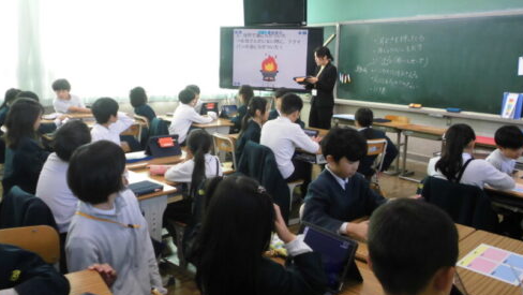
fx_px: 402
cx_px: 264
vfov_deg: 40.2
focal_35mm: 29
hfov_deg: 66.0
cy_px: 141
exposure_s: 1/60
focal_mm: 4.6
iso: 100
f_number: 3.2
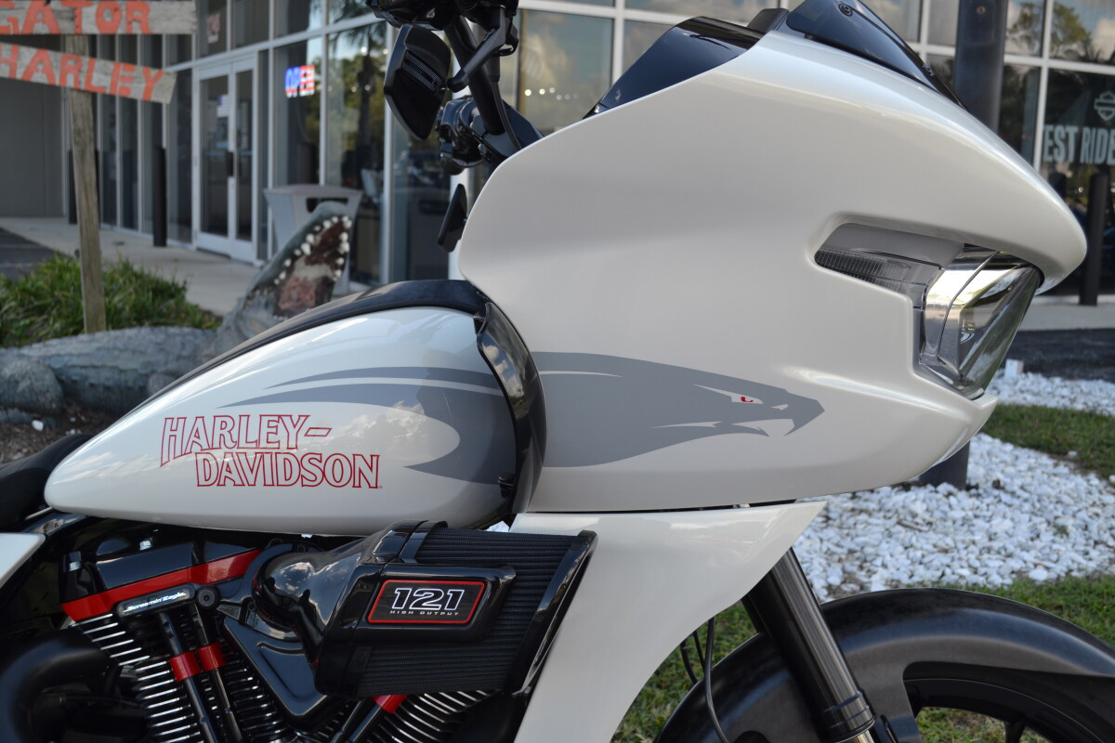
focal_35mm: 42
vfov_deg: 31.9
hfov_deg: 46.4
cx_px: 558
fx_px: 1301
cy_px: 372
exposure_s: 1/125
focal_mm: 28
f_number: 5.6
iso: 100
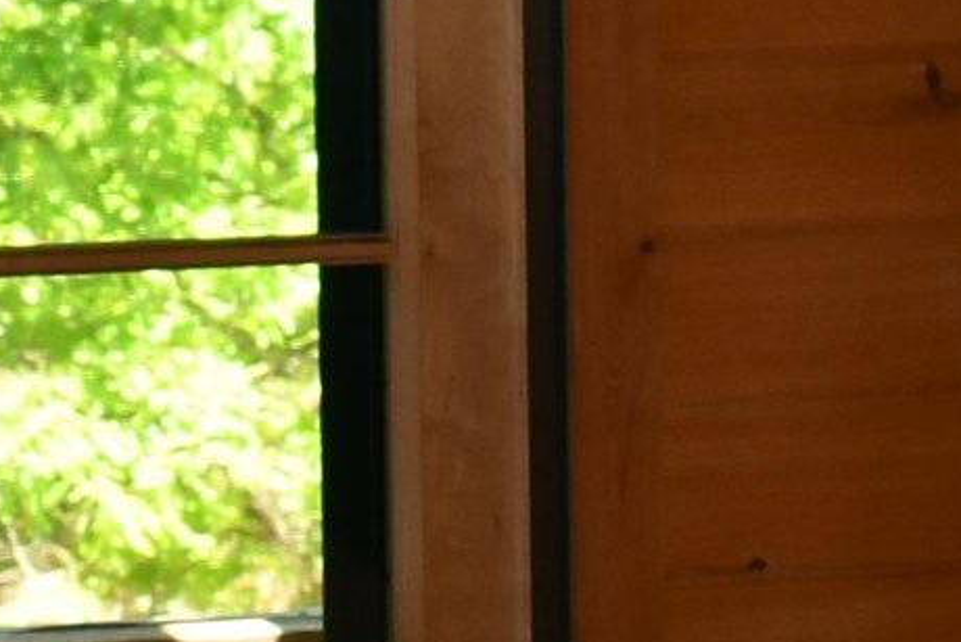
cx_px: -251
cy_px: -146
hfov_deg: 9.8
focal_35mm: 207
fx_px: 5527
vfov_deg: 6.6
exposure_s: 1/125
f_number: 3.8
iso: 250
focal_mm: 21
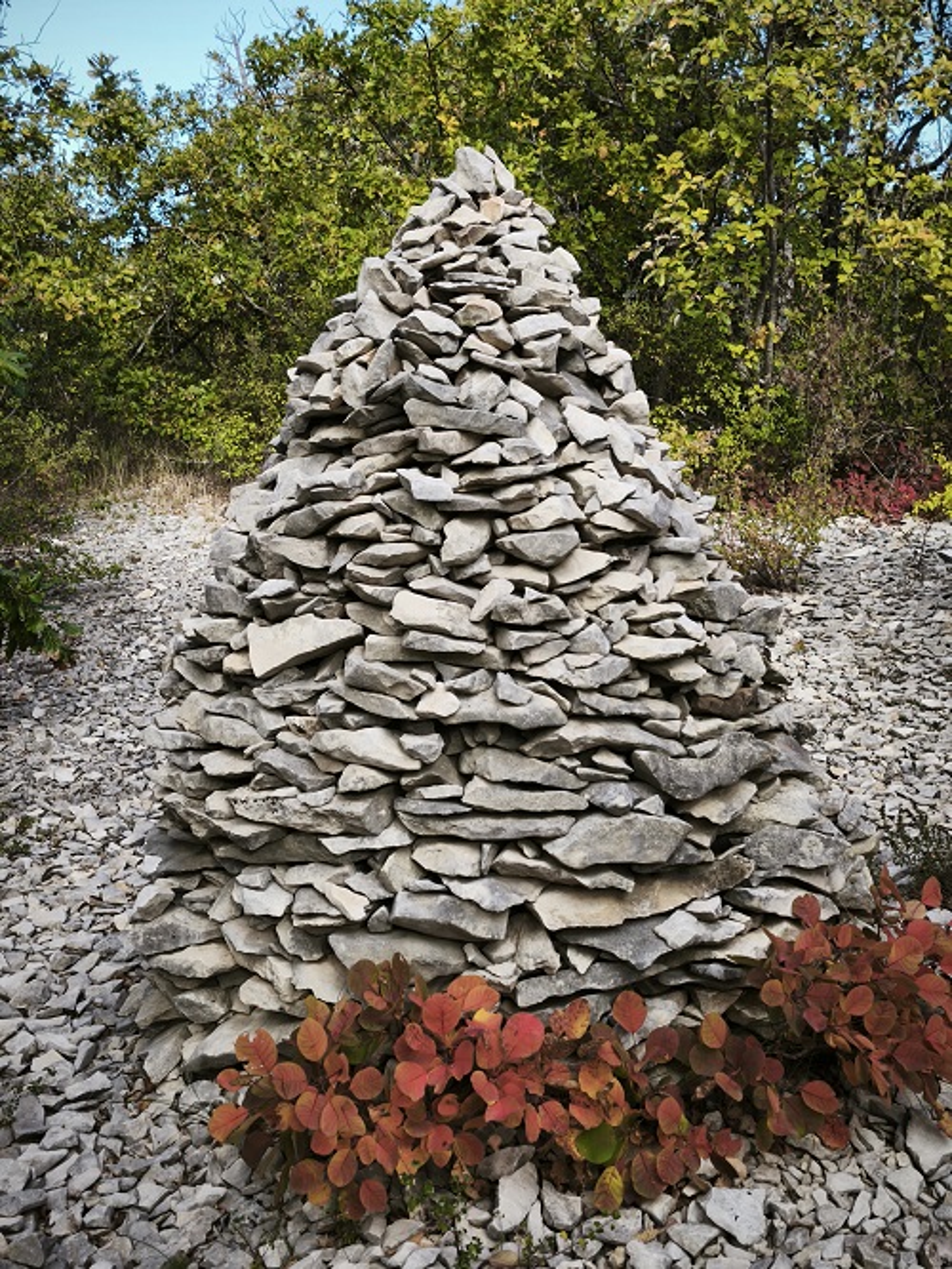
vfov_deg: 50.1
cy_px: 634
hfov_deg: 38.7
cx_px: 476
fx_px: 1356
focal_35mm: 37
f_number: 1.7
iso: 80
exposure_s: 1/705
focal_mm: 5.35
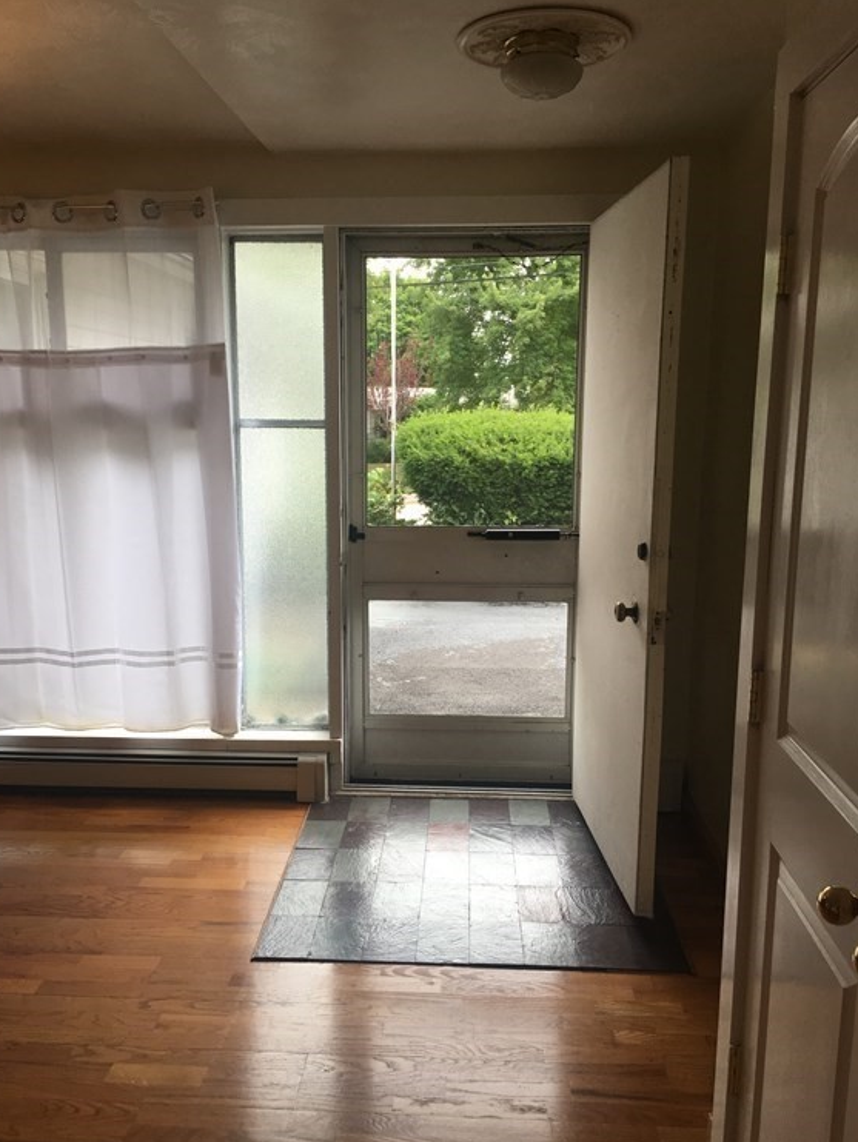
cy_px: 582
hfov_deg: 46.8
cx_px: 422
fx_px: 991
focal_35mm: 30
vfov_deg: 59.9
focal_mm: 4.15
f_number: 2.2
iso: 40
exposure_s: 1/120
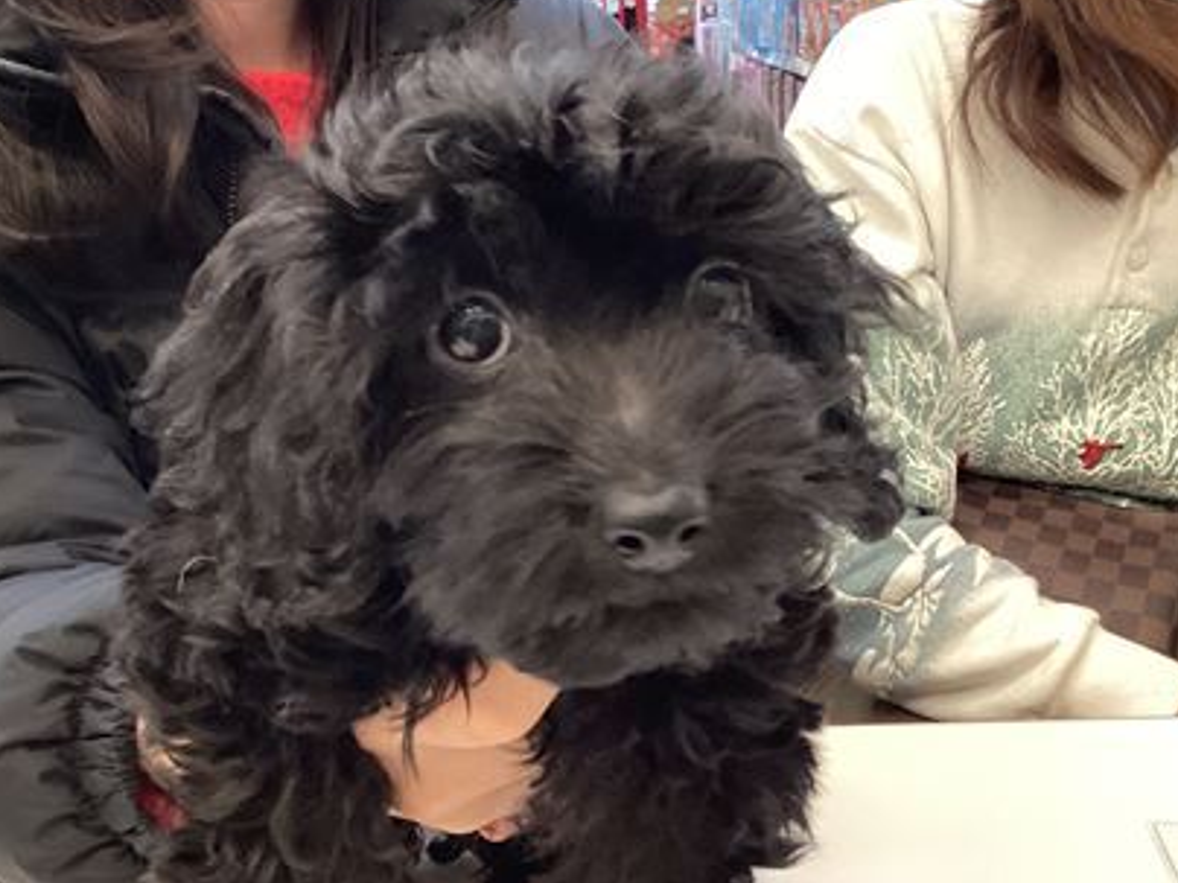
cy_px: 425
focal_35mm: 46
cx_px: 624
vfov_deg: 31.5
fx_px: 1565
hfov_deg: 41.2
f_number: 2.4
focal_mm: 3.3
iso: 200
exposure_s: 1/60
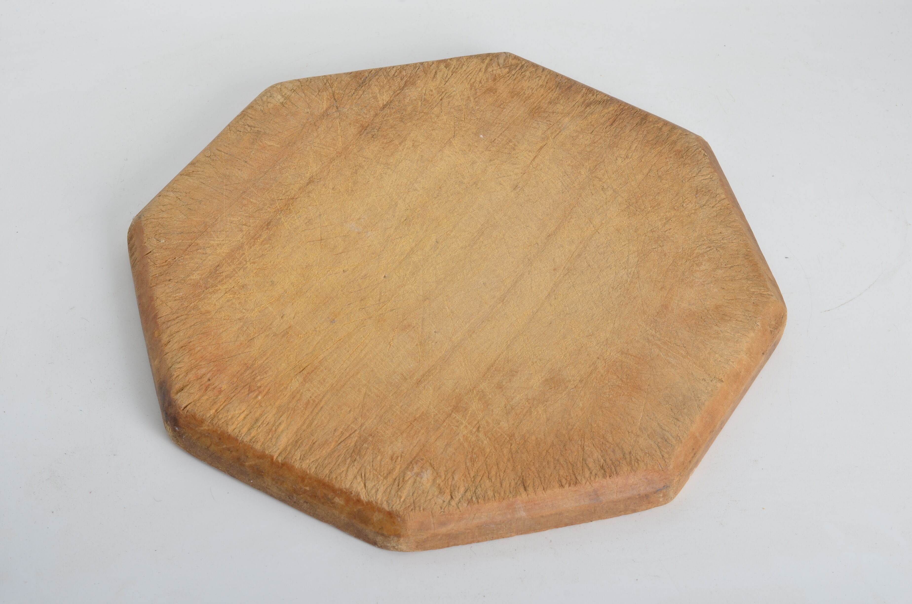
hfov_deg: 27.0
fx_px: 1896
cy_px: 302
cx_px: 456
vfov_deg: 18.1
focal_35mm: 75
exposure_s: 1/125
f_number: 14
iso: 100
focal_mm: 50
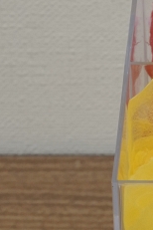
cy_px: 312
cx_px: 373
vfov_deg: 3.8
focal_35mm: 546
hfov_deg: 2.5
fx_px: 3480
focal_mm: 105
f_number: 16
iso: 2000
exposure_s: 1/20
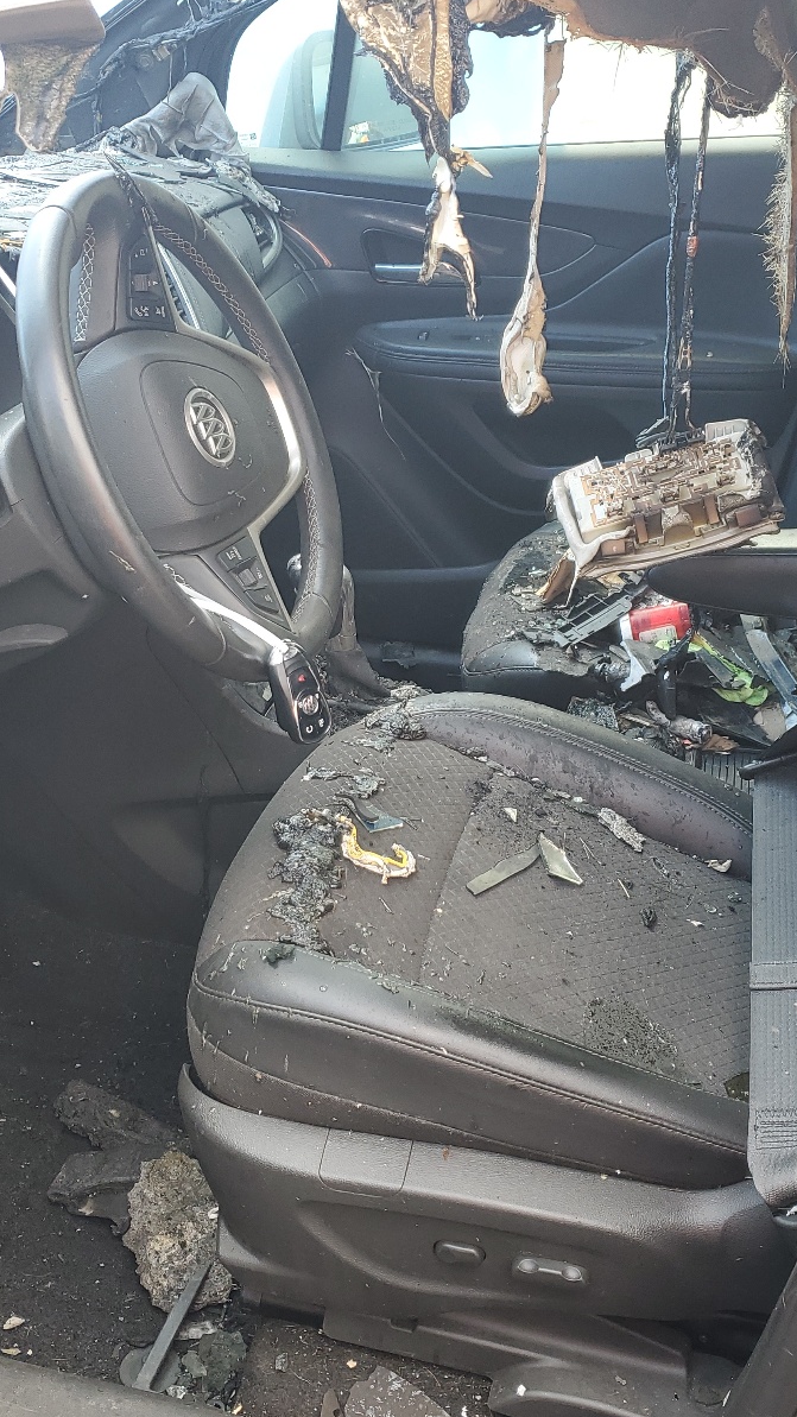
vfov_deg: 52.8
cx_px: 409
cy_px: 708
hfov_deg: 31.2
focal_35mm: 38
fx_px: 1428
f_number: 1.5
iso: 50
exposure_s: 1/233
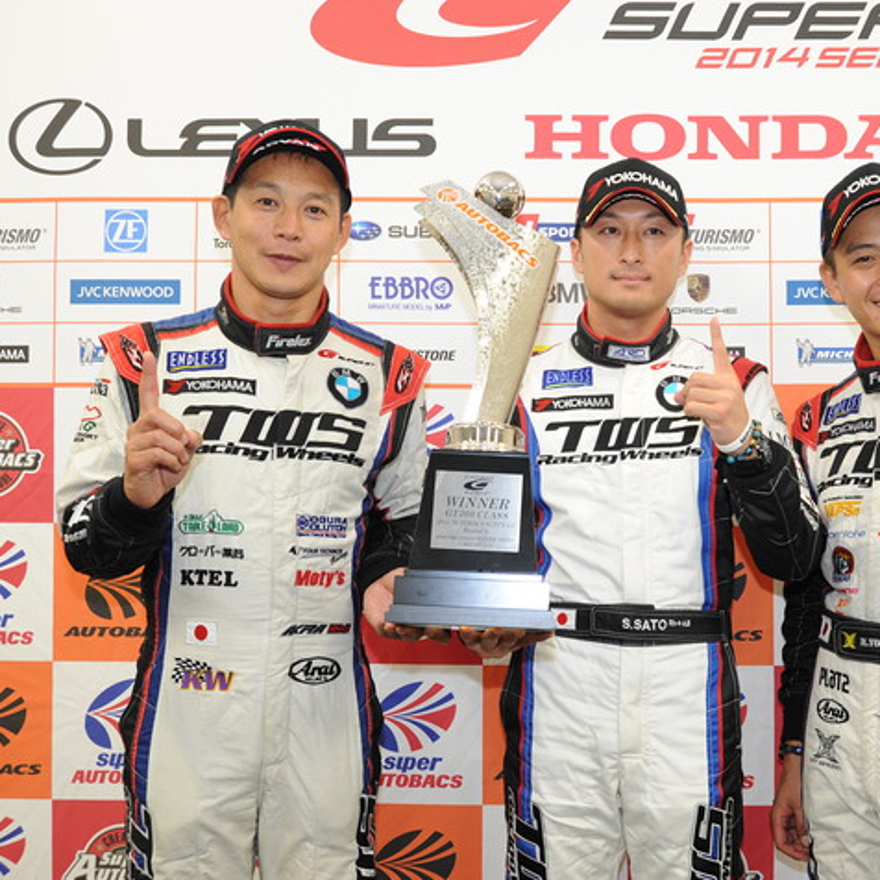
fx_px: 1294
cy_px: 442
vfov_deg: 37.6
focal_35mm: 45
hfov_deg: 37.1
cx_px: 599
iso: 1600
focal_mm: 35
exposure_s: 1/60
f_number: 8
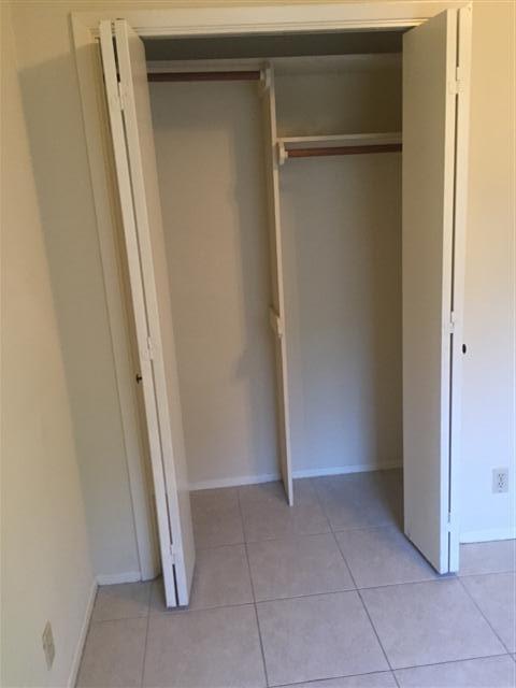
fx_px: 576
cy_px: 344
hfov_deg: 48.2
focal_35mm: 29
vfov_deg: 61.7
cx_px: 258
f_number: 2.2
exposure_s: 1/30
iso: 125
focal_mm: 4.15
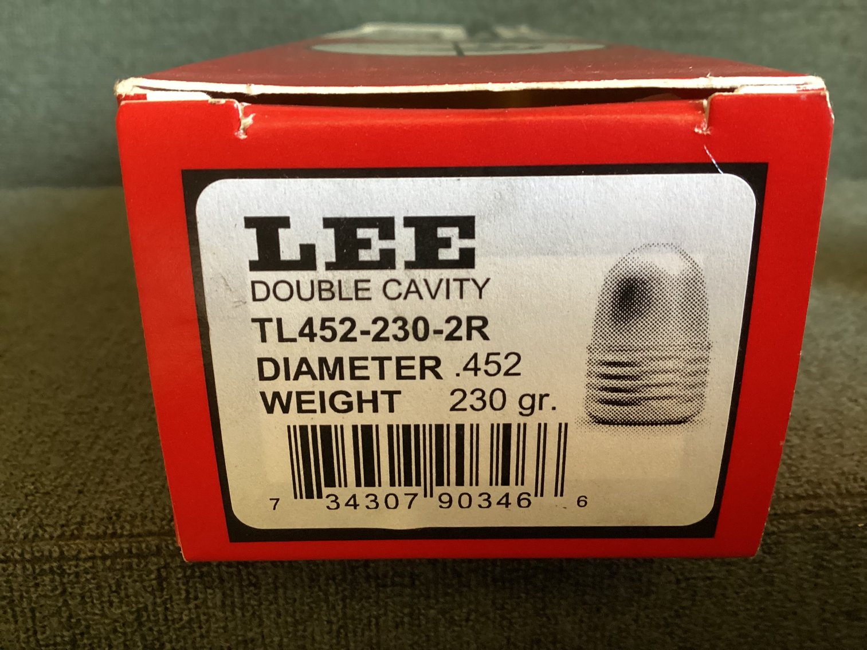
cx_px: 434
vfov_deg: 45.4
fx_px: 776
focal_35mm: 31
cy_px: 325
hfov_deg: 58.3
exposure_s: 1/50
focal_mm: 3.3
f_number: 2.4
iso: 200
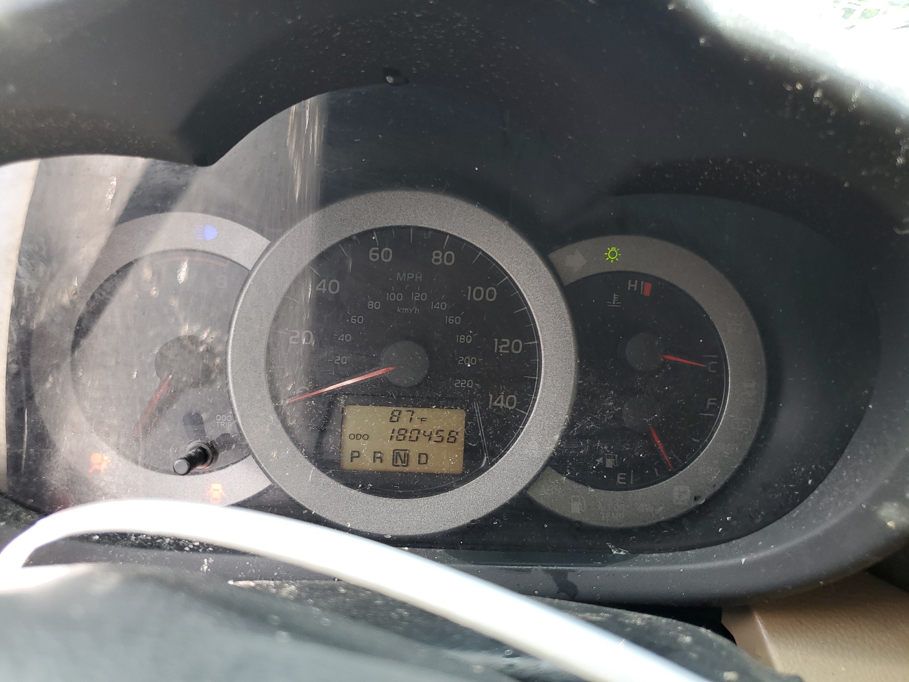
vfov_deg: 53.1
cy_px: 341
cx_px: 454
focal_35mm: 26
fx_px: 683
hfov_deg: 67.3
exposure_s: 1/120
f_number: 1.5
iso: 54
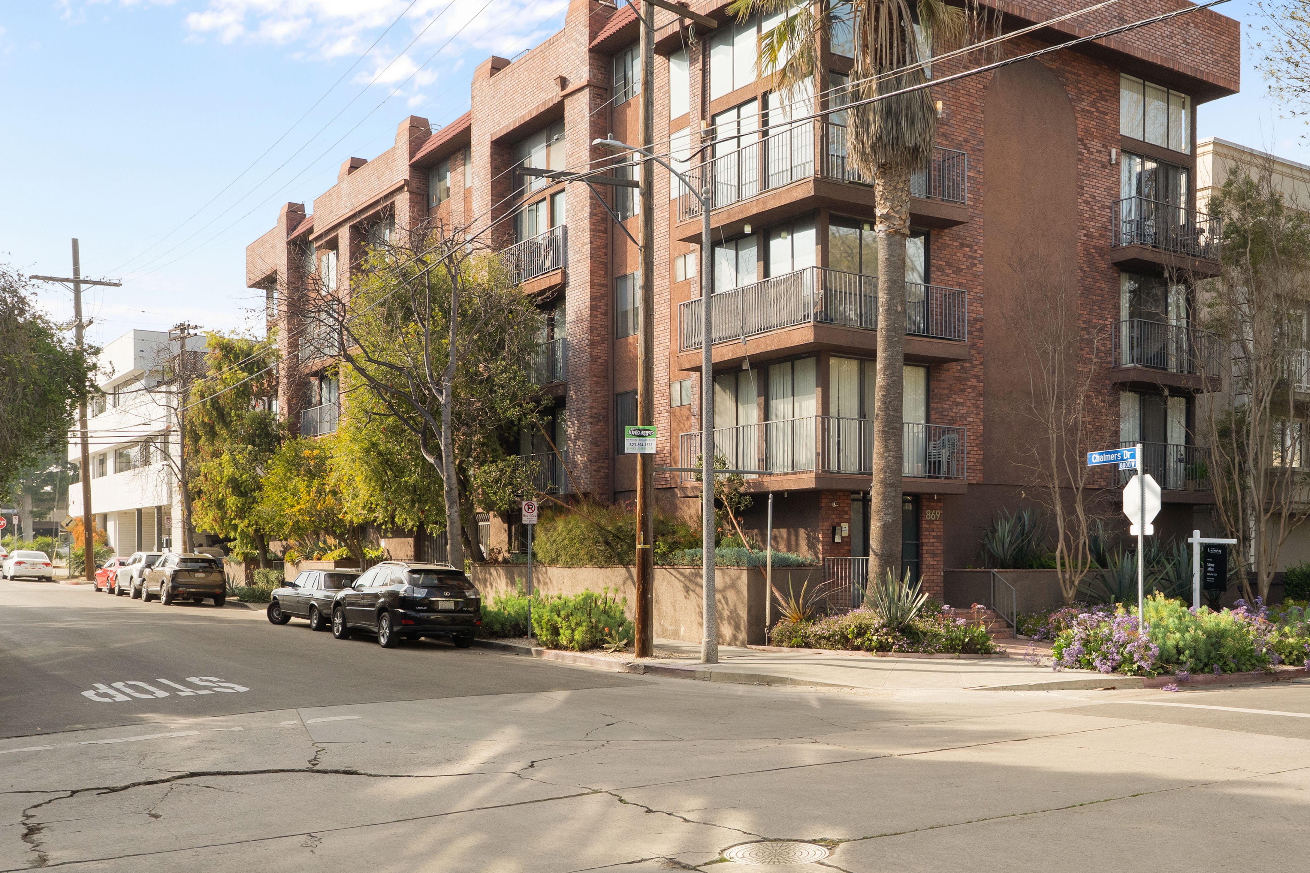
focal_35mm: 33
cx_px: 835
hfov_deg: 56.4
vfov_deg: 39.4
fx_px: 1201
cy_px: 284
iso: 1000
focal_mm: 24
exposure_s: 1/125
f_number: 10
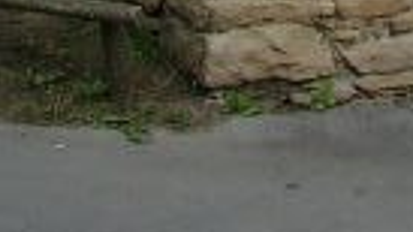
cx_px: 564
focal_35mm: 216
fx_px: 2365
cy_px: -807
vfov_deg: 4.9
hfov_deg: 9.8
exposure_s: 1/418
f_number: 4
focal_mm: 7.13
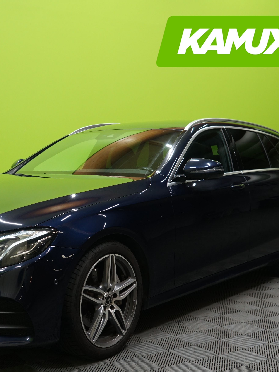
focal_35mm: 51
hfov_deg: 28.3
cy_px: 196
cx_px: 81
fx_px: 548
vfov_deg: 37.5
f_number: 5.6
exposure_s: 1/20
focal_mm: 33
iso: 800
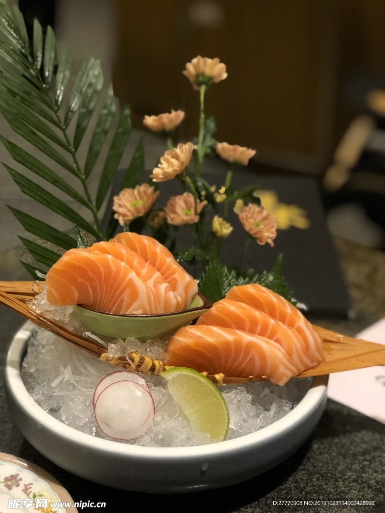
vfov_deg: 33.8
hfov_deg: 25.7
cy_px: 256
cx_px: 192
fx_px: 845
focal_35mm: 57
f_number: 2.8
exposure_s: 1/33
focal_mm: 6.6
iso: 250
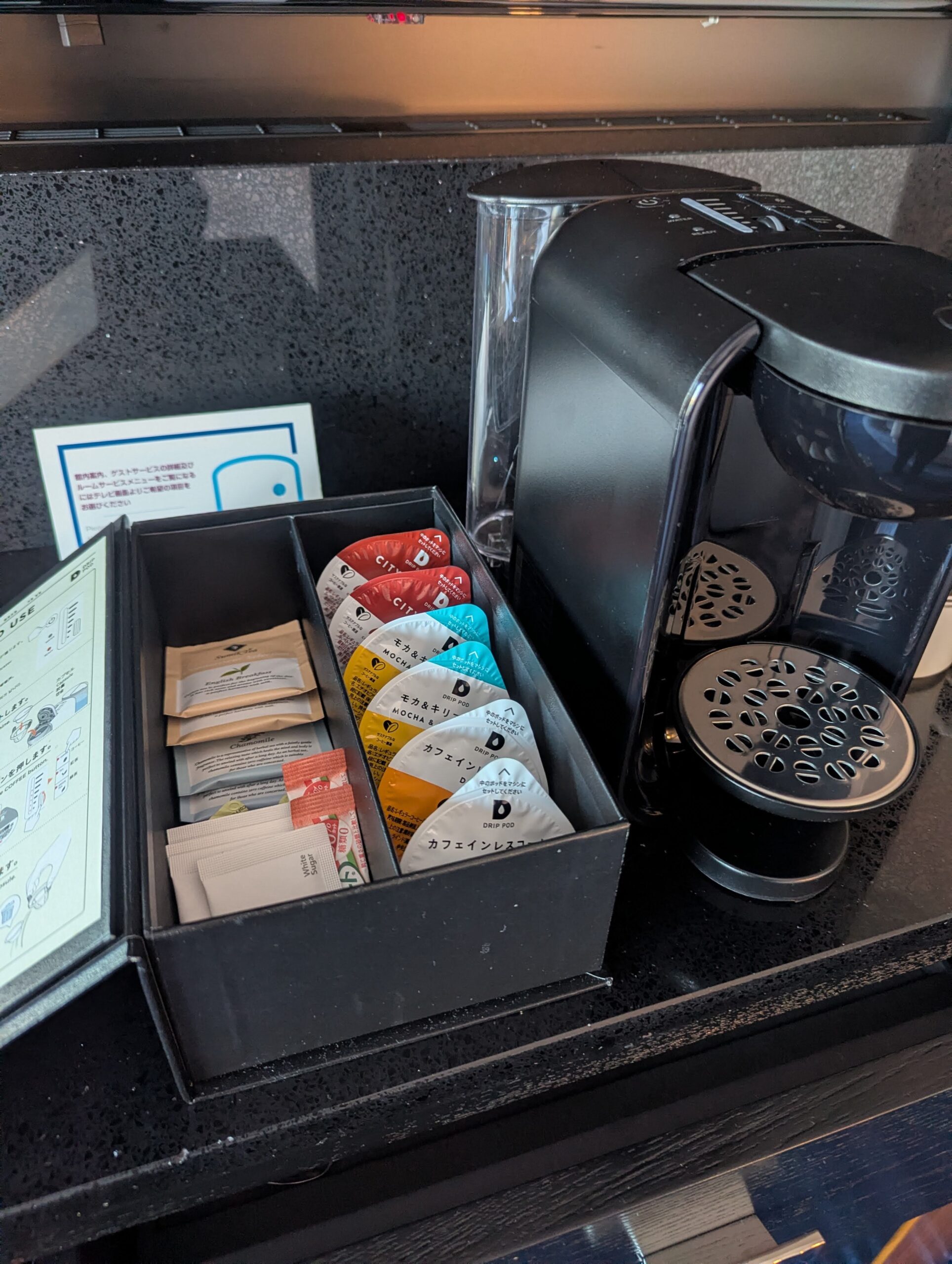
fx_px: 878
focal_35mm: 24
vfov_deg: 71.5
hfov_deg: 56.9
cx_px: 476
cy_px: 632
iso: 361
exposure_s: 1/25
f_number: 1.85
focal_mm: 6.81
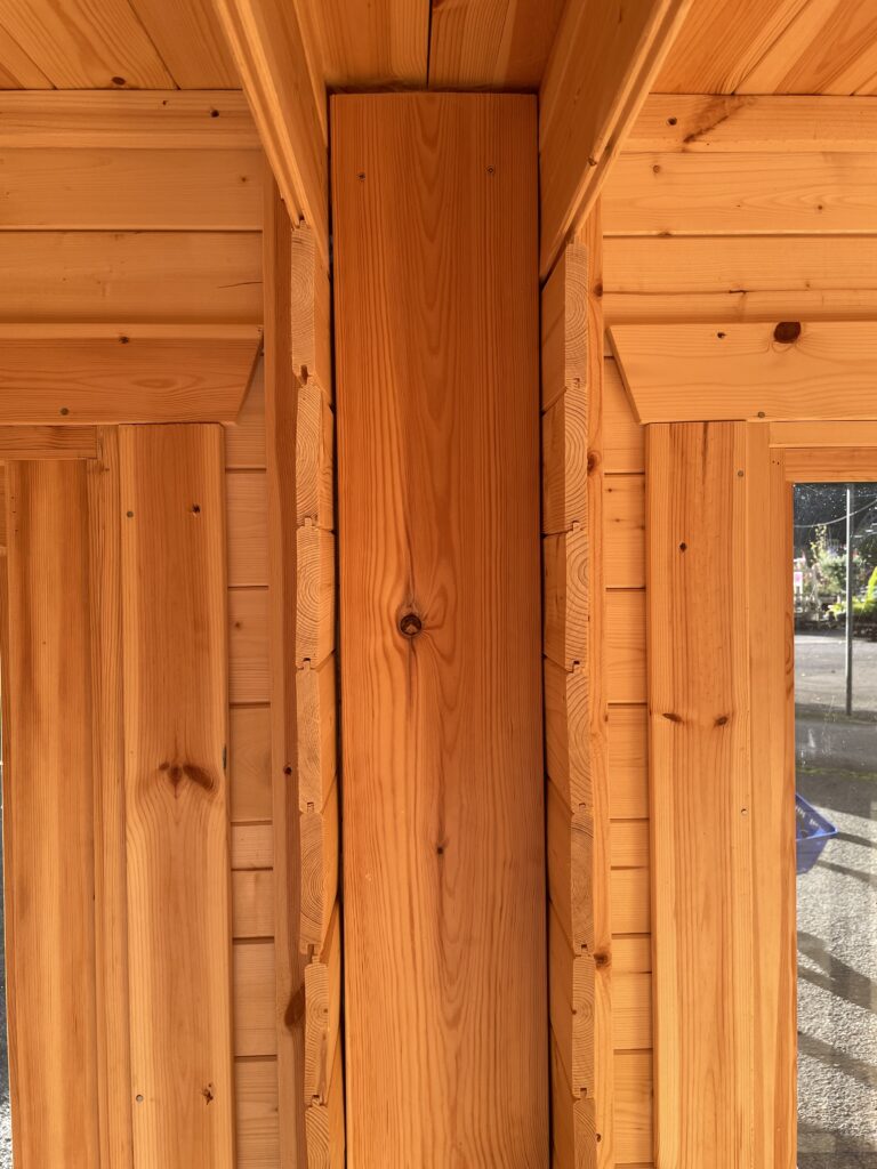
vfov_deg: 67.3
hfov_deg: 53.1
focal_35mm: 26
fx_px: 878
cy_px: 584
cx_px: 438
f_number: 1.6
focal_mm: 4.2
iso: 32
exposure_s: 1/388
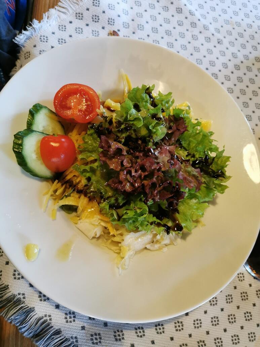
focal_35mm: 27
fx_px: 270
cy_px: 174
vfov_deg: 65.3
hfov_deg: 51.4
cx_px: 130
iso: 320
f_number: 1.8
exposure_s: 1/33.3
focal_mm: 5.58
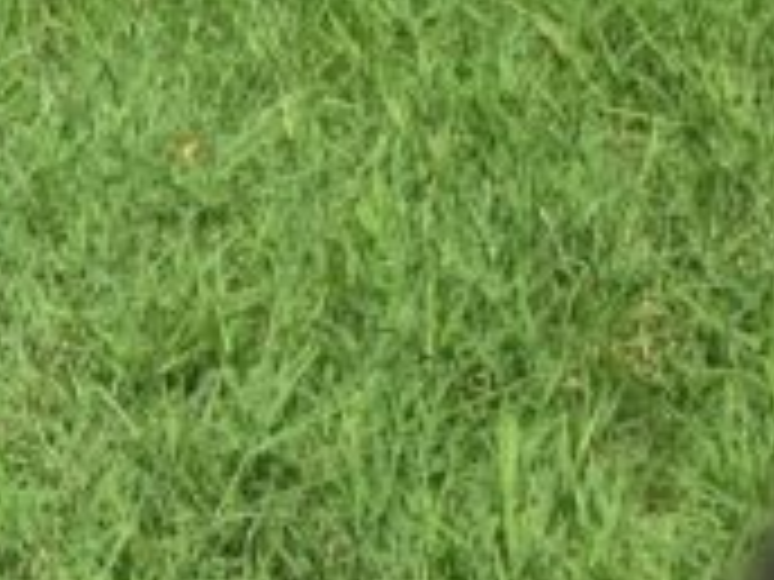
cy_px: -373
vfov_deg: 7.4
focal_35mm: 196
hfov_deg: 9.8
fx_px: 4382
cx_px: -351
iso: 50
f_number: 2.4
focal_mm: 4.12
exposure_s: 1/809
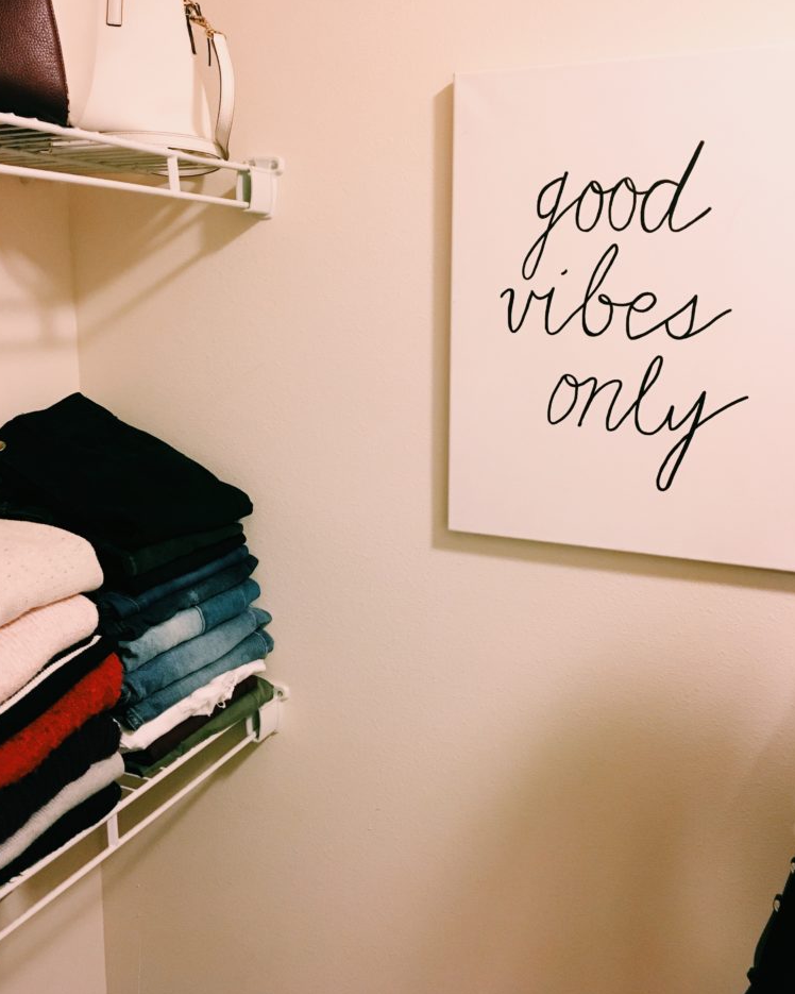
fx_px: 912
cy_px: 471
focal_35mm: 31
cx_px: 393
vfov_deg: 57.1
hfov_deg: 47.1
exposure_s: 1/30
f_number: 2.2
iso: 250
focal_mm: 4.15
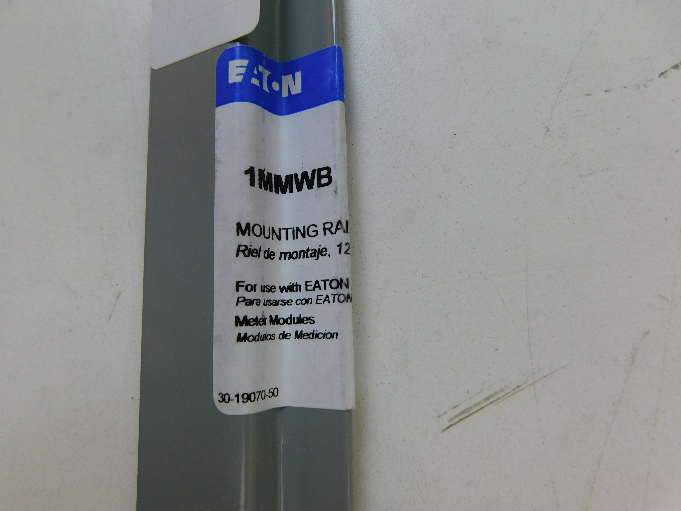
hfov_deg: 73.9
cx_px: 340
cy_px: 256
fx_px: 452
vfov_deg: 58.9
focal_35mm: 23
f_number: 3
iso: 125
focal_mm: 4
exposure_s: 1/40
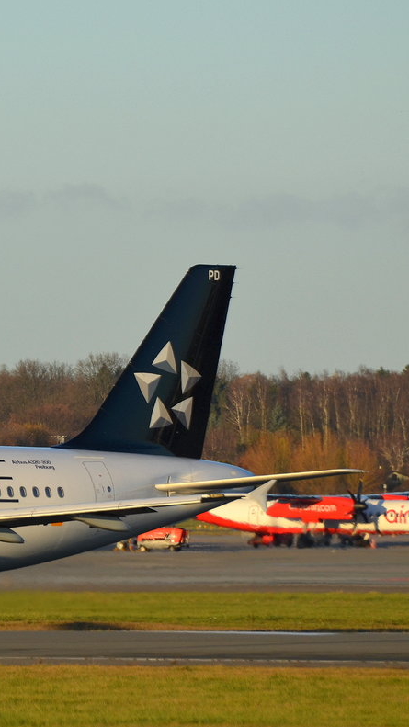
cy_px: 363
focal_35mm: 571
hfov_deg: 2.1
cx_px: -135
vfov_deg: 3.8
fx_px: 11008
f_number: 7.1
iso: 200
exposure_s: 1/800
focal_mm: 240
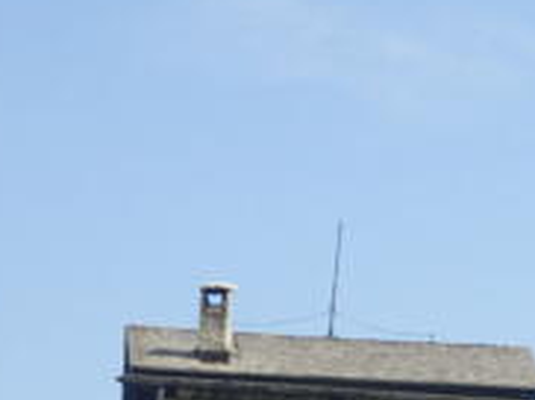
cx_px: 489
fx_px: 4985
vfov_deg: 4.6
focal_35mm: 323
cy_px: 559
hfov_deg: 6.1
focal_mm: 18
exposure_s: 1/250
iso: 100
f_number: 6.3
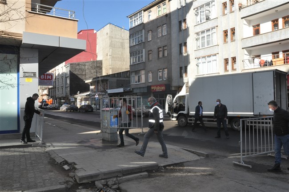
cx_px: 144
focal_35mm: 27
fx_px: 217
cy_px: 96
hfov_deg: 67.4
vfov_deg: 47.8
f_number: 18
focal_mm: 18
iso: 800
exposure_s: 1/200
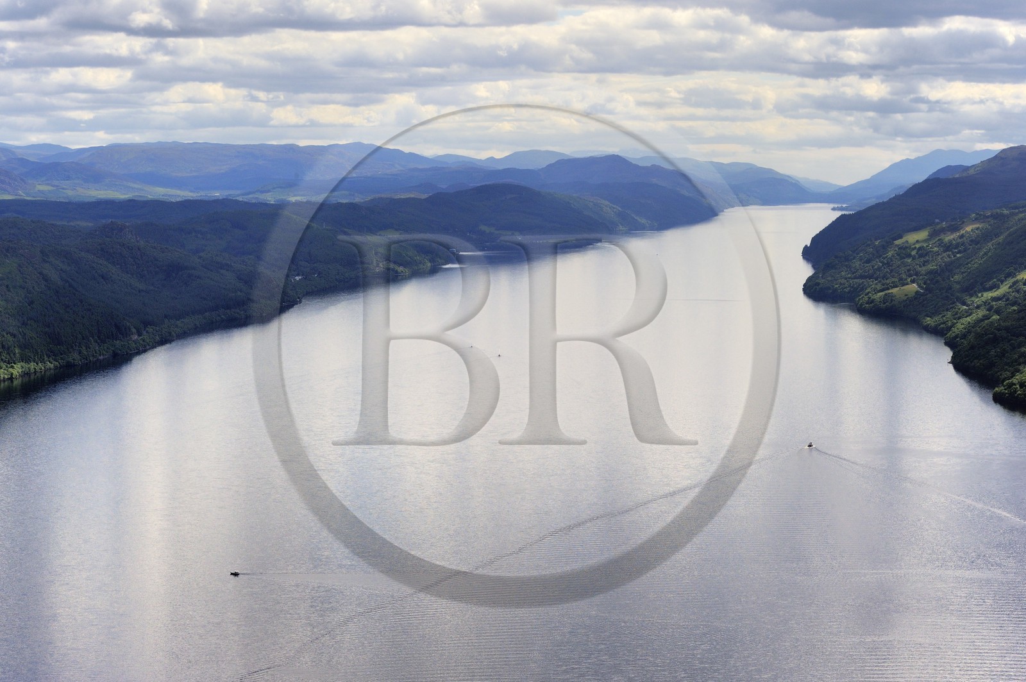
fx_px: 2136
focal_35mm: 75
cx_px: 513
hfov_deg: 27.0
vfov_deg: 18.2
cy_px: 341
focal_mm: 75
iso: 400
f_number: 13
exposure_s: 1/800
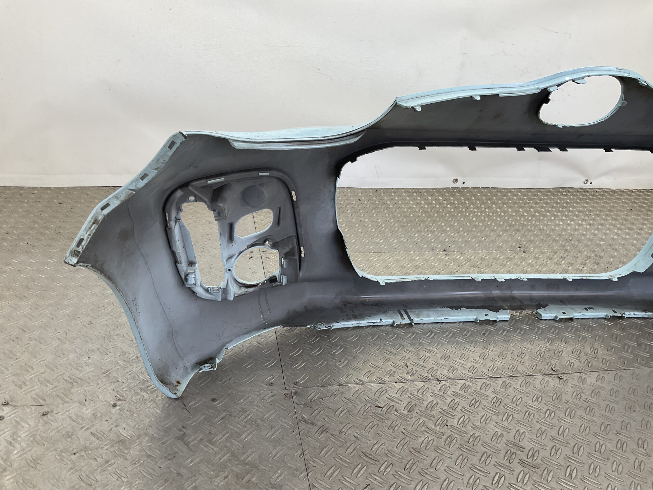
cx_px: 326
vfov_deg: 48.2
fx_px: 547
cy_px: 245
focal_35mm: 29
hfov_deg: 61.7
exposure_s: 1/120
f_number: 1.8
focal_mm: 3
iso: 20
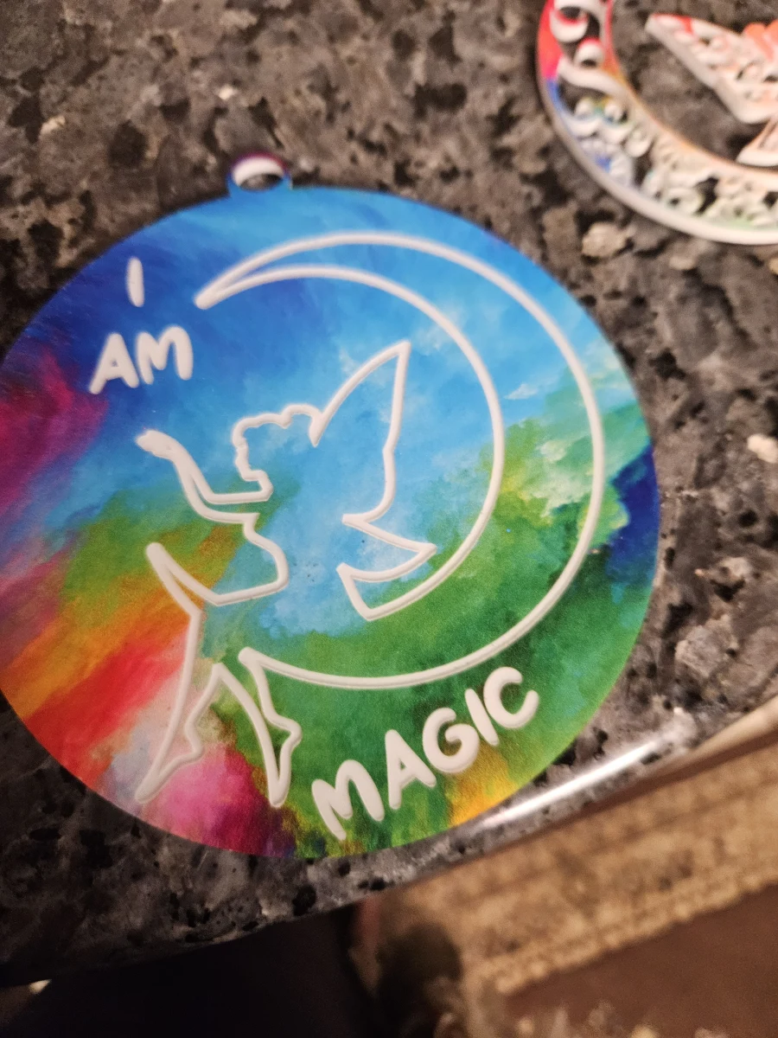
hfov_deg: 58.9
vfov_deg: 73.9
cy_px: 519
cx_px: 389
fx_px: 689
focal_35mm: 23
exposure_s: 1/100
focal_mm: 5.4
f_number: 1.8
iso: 1000
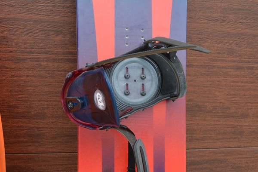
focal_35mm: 39
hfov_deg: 49.6
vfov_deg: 34.2
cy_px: 86
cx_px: 129
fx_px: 279
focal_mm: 26
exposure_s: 1/125
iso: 200
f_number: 5.6
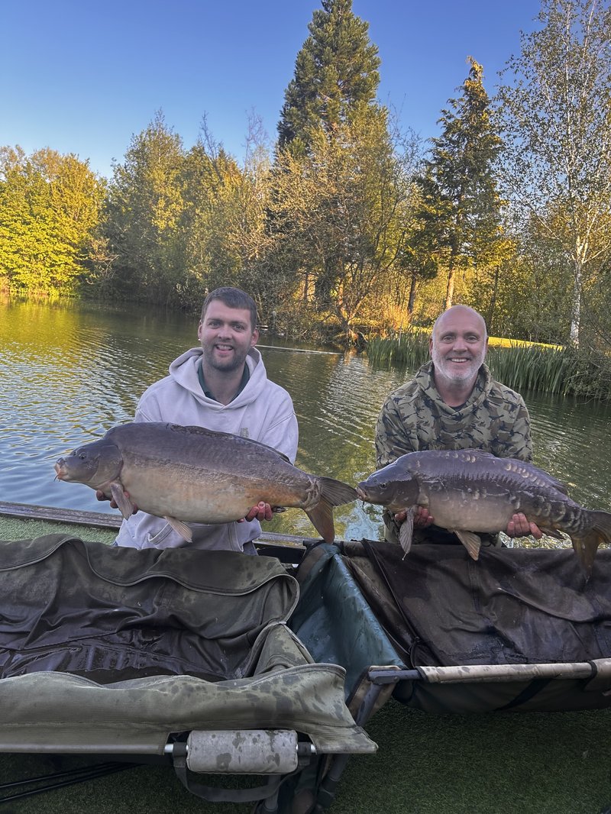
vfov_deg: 67.3
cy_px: 407
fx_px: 612
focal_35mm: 26
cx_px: 306
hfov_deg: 53.1
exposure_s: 1/448
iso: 50
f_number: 1.5
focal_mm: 5.7
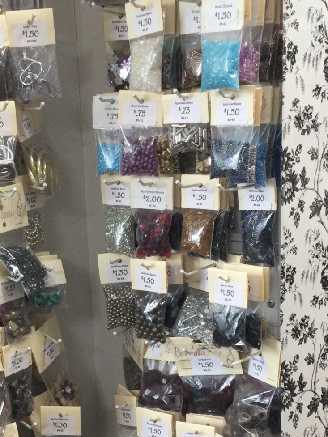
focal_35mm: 65
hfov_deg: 22.5
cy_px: 296
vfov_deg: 29.6
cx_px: 101
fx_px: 821
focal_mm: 3.3
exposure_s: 1/30
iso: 64
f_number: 2.4
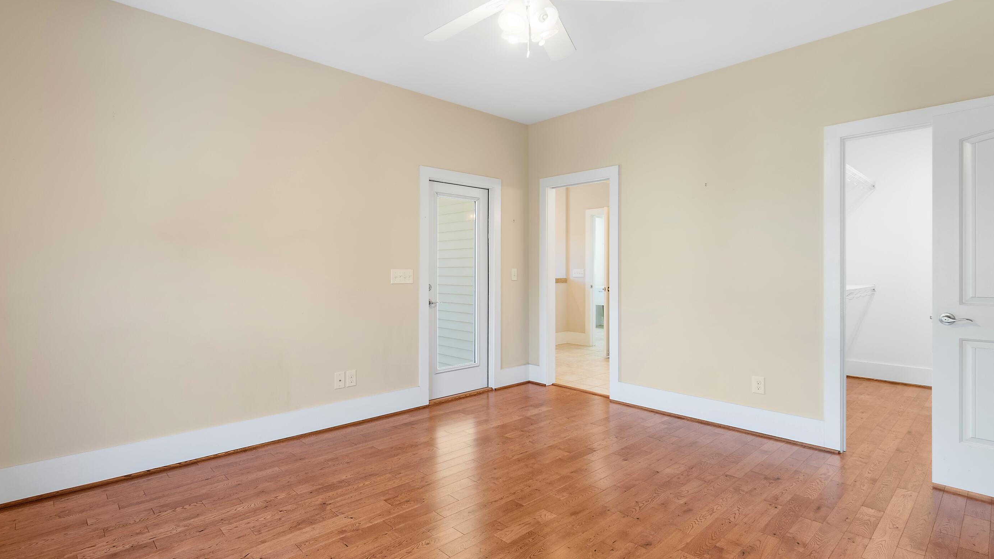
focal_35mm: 17
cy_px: 288
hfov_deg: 95.9
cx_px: 484
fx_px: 448
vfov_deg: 63.9
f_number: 4.5
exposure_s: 1/3
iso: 100
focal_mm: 10
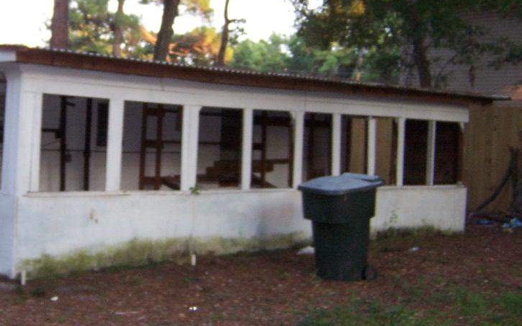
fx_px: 825
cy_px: 123
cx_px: 109
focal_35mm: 58
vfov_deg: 22.3
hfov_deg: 34.1
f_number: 2.8
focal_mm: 5.5
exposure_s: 1/60
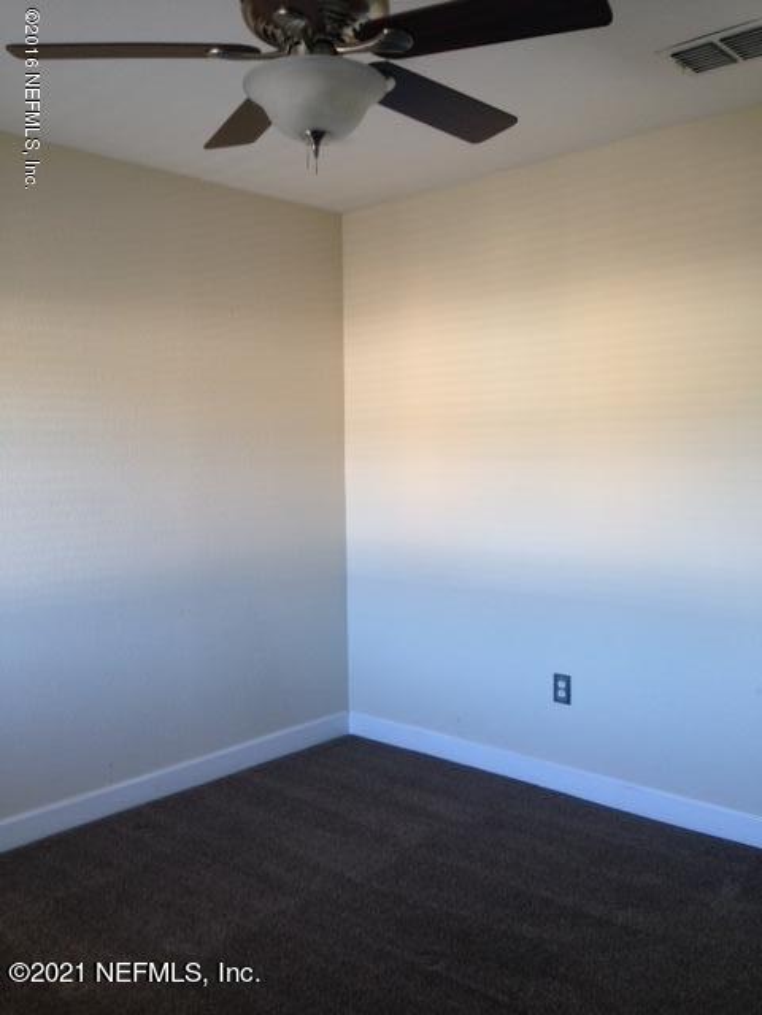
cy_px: 508
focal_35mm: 33
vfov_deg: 55.4
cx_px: 381
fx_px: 969
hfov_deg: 42.9
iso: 50
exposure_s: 1/20
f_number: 2.4
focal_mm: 4.12
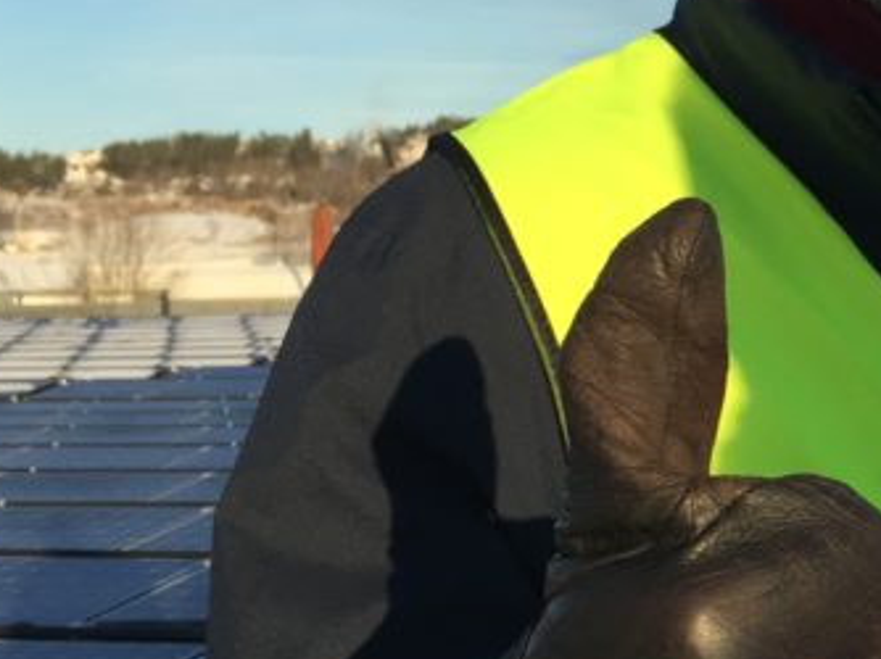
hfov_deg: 20.2
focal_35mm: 89
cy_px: 192
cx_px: 1142
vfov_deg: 16.5
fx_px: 2263
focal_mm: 4.15
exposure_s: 1/1276
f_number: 2.2
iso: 32
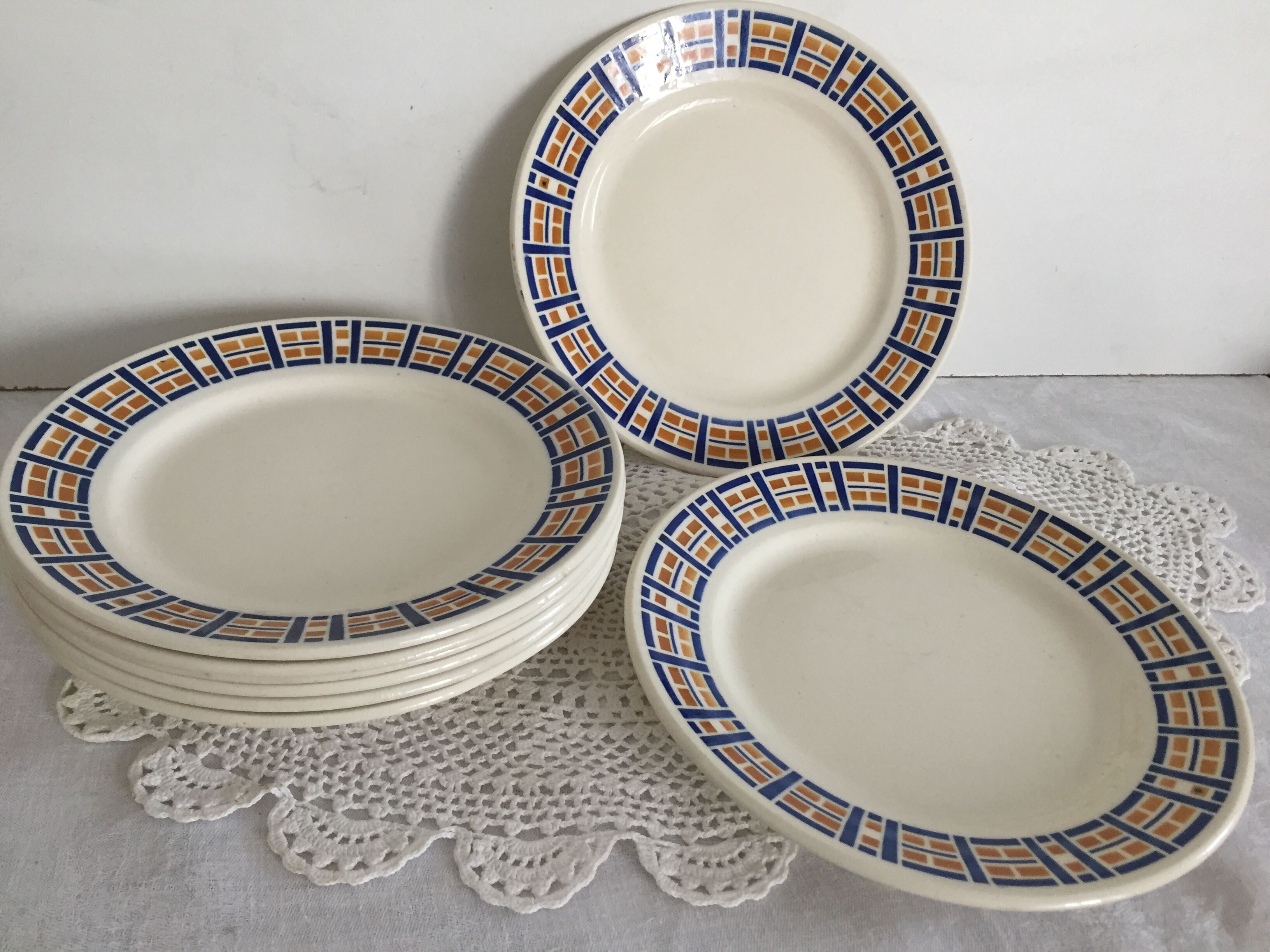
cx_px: 635
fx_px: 1064
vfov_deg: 48.2
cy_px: 476
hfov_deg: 61.7
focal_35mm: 29
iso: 125
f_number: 2.2
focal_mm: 4.15
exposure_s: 1/33
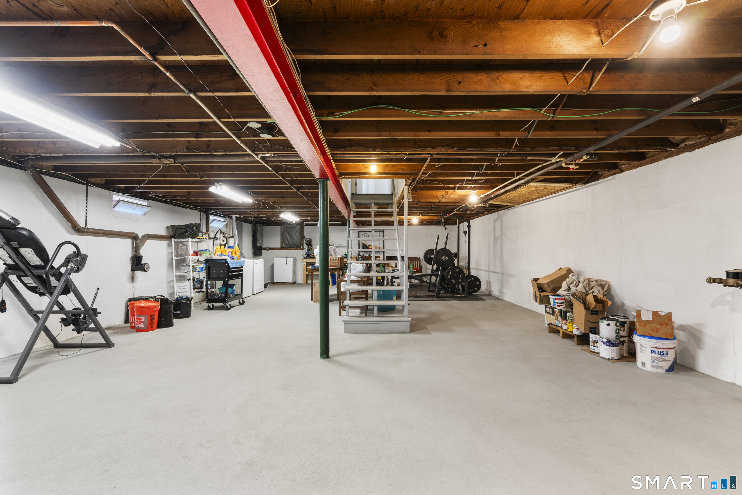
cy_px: 248
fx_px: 330
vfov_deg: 73.7
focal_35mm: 16
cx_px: 371
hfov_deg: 96.7
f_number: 9
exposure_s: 5
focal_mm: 16
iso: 200
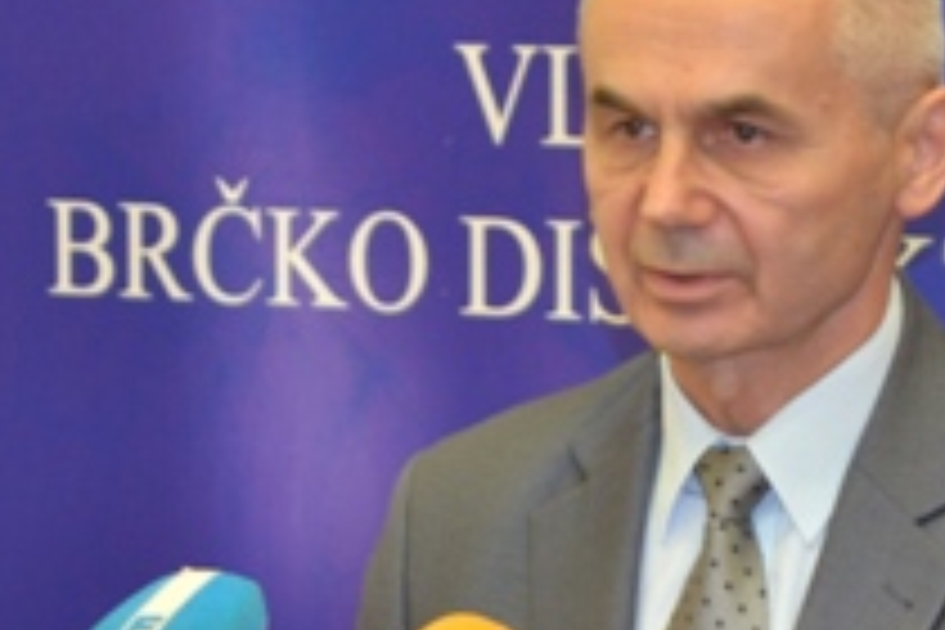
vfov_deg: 5.5
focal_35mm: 252
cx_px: 490
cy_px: 538
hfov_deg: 8.2
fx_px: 6602
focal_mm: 55
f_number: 5.6
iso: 800
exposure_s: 1/30
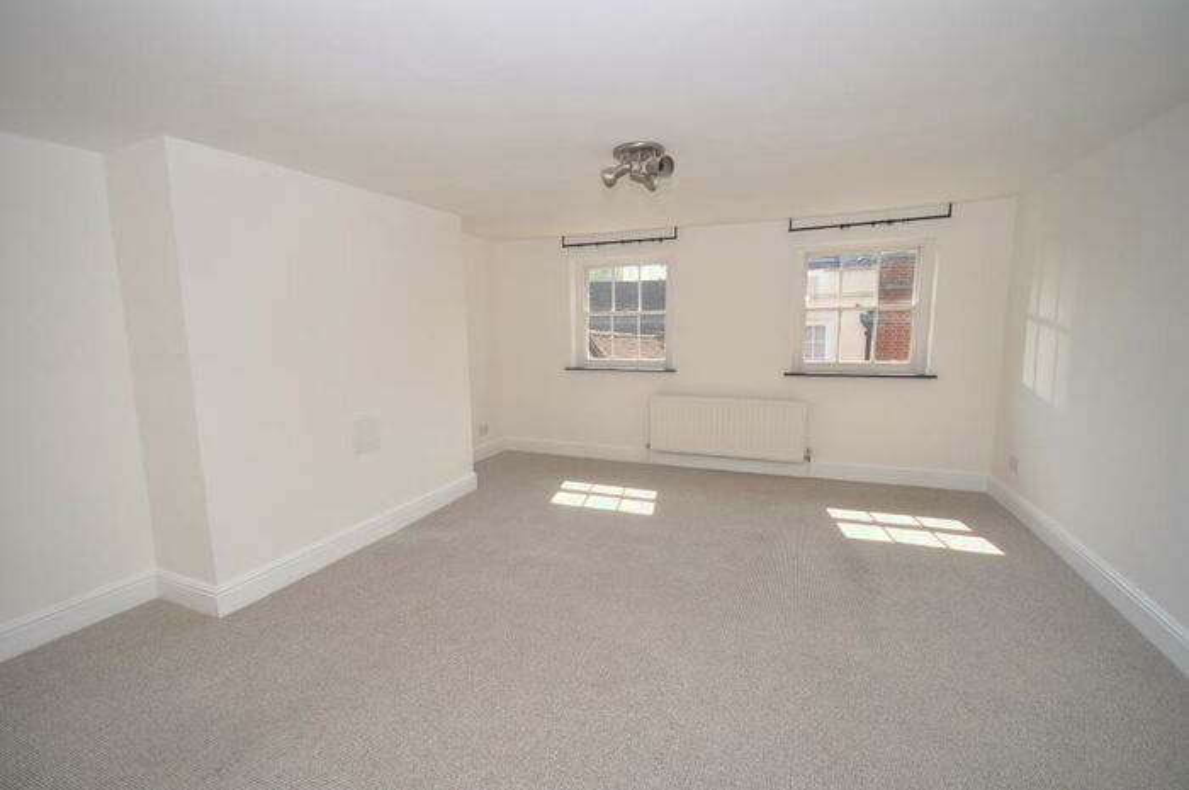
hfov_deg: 100.5
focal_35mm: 15
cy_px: 395
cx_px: 594
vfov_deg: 77.2
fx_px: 495
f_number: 6.3
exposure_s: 1/160
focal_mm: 10
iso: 200
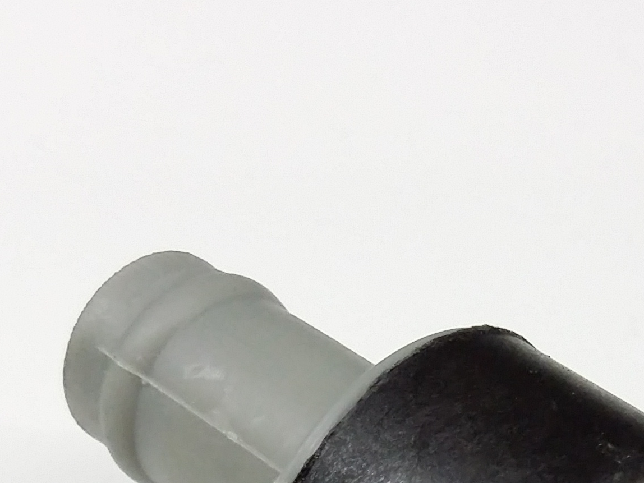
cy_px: 631
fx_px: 1693
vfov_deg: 15.4
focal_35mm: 91
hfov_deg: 21.4
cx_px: 443
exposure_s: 1/17
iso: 160
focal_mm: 3.4
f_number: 2.4
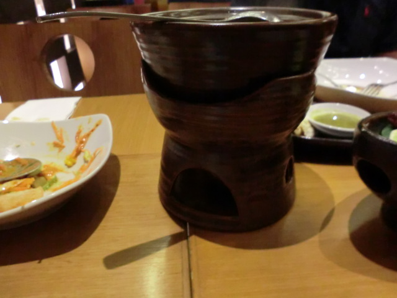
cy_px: 149
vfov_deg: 51.4
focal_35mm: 27
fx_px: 310
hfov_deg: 65.3
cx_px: 198
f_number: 3.2
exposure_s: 1/15
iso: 800
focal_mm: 4.9
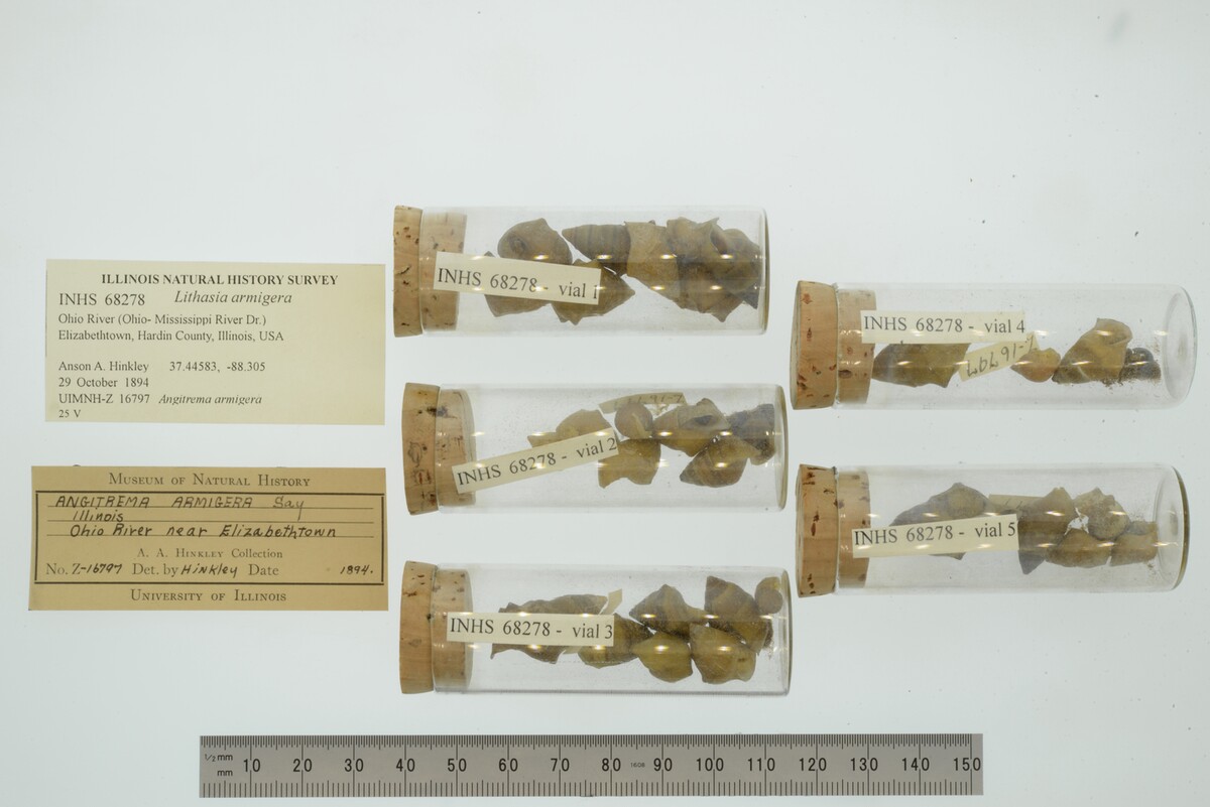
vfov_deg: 22.6
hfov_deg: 33.4
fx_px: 2017
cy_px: 404
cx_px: 605
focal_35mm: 60
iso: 100
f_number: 32
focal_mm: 60
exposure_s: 1/10
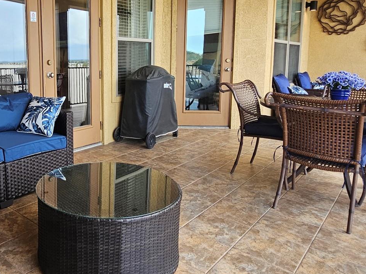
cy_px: 98
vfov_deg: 49.1
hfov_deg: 60.8
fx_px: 296
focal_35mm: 28
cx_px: 102
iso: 80
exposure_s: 1/120
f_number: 2.2
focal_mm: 2.2
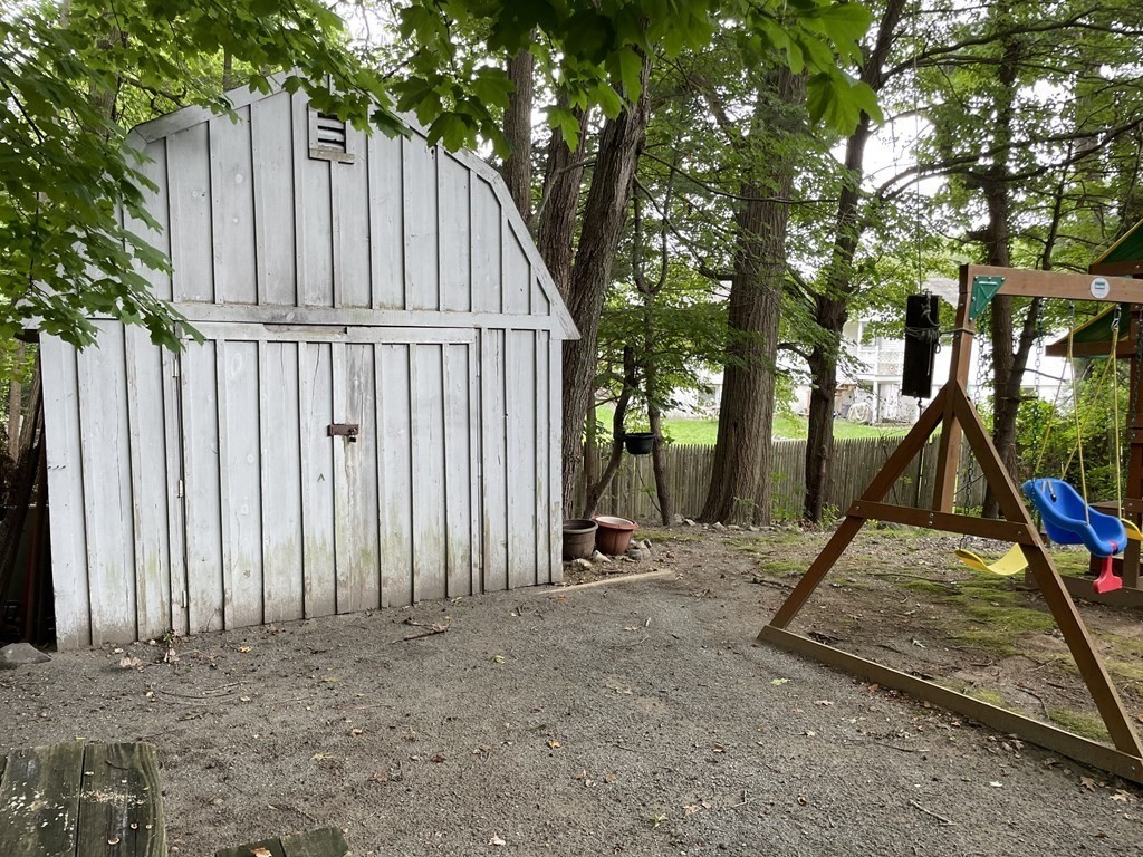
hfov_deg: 67.3
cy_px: 428
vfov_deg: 53.1
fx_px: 859
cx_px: 572
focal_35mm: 26
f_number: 1.6
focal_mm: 4.2
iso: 80
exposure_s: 1/121
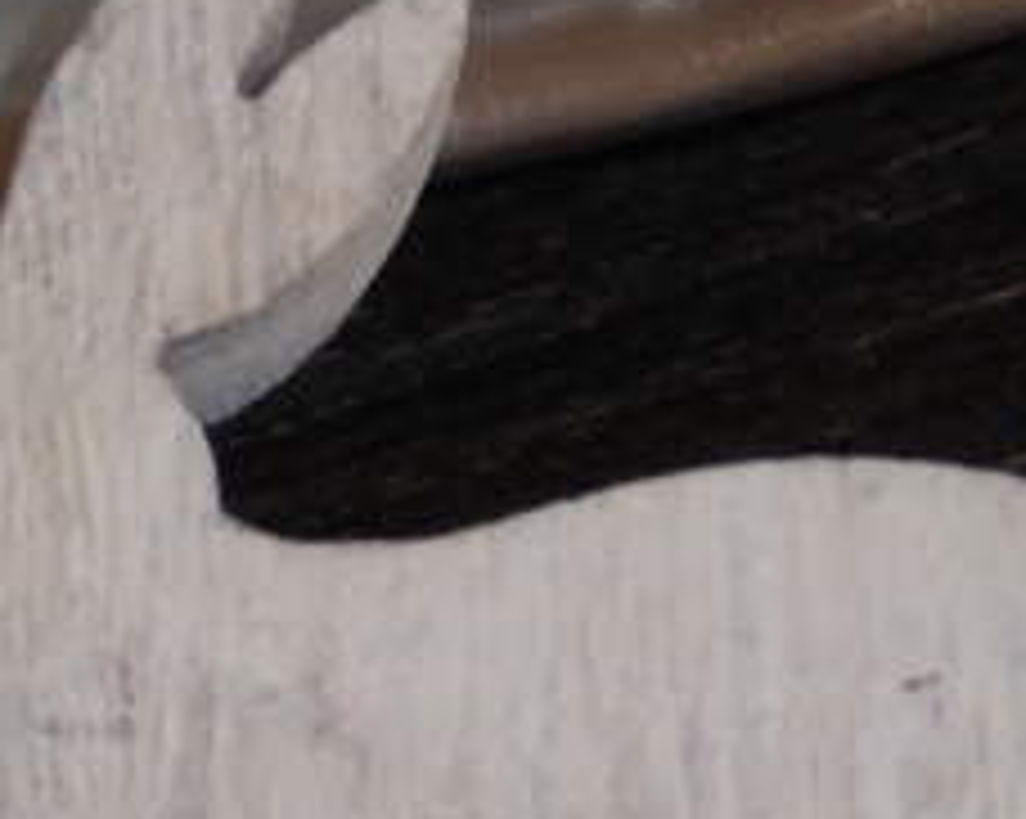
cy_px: 747
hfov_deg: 5.7
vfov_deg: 4.6
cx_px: -153
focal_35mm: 336
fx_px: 10194
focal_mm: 17.5
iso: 400
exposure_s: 1/60
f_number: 5
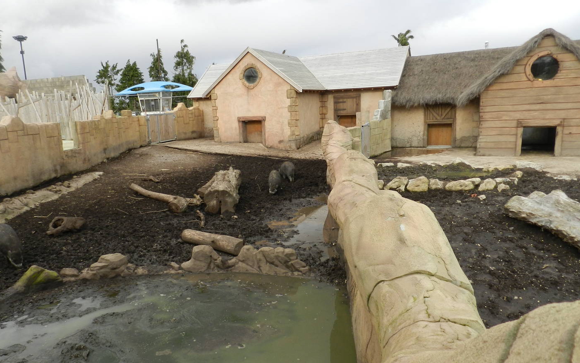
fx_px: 443
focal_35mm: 28
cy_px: 203
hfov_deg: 66.3
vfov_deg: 44.5
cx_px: 258
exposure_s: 1/500
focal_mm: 4
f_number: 3.4
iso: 160
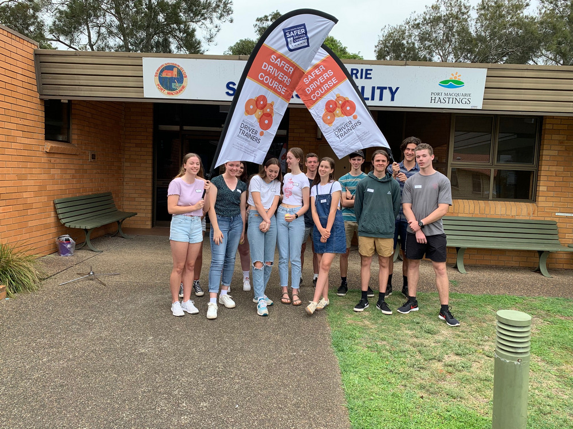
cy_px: 214
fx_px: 430
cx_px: 286
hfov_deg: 67.3
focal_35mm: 26
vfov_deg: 53.1
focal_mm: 4.25
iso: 25
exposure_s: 1/601
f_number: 1.8
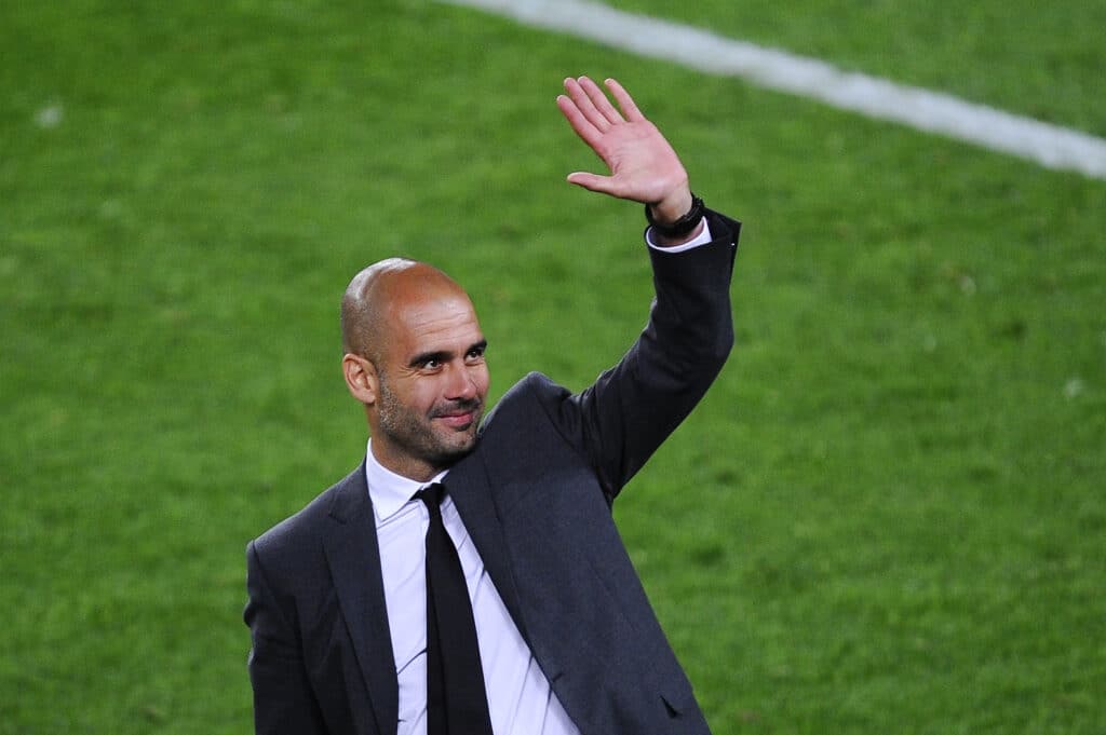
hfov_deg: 5.2
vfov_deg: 3.4
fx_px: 12279
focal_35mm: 400
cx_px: 553
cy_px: 368
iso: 1250
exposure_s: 1/1000
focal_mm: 400
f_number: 2.8
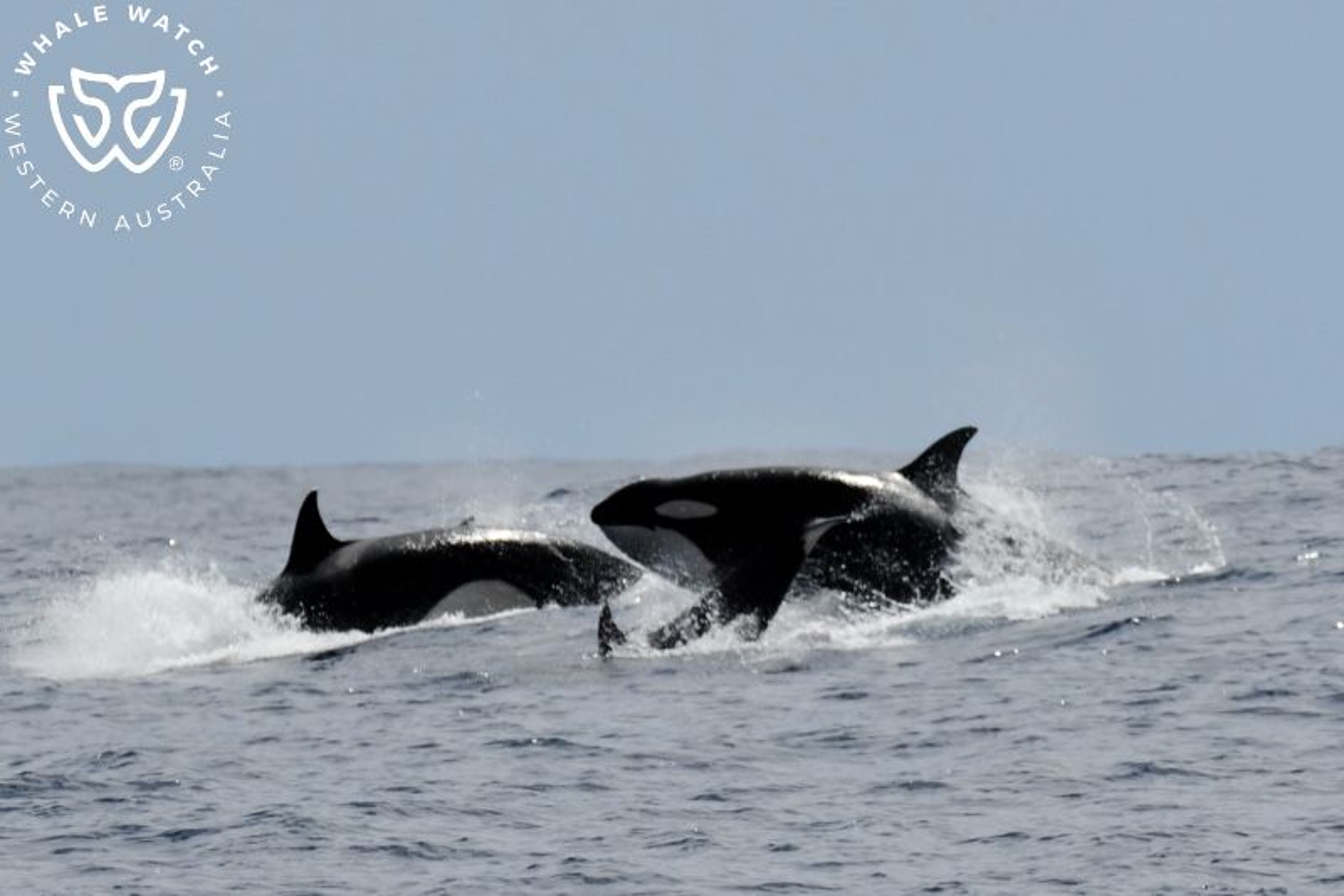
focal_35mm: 450
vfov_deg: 3.1
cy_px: 448
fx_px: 16795
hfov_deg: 4.6
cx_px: 672
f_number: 8
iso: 220
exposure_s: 1/2000
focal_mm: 300
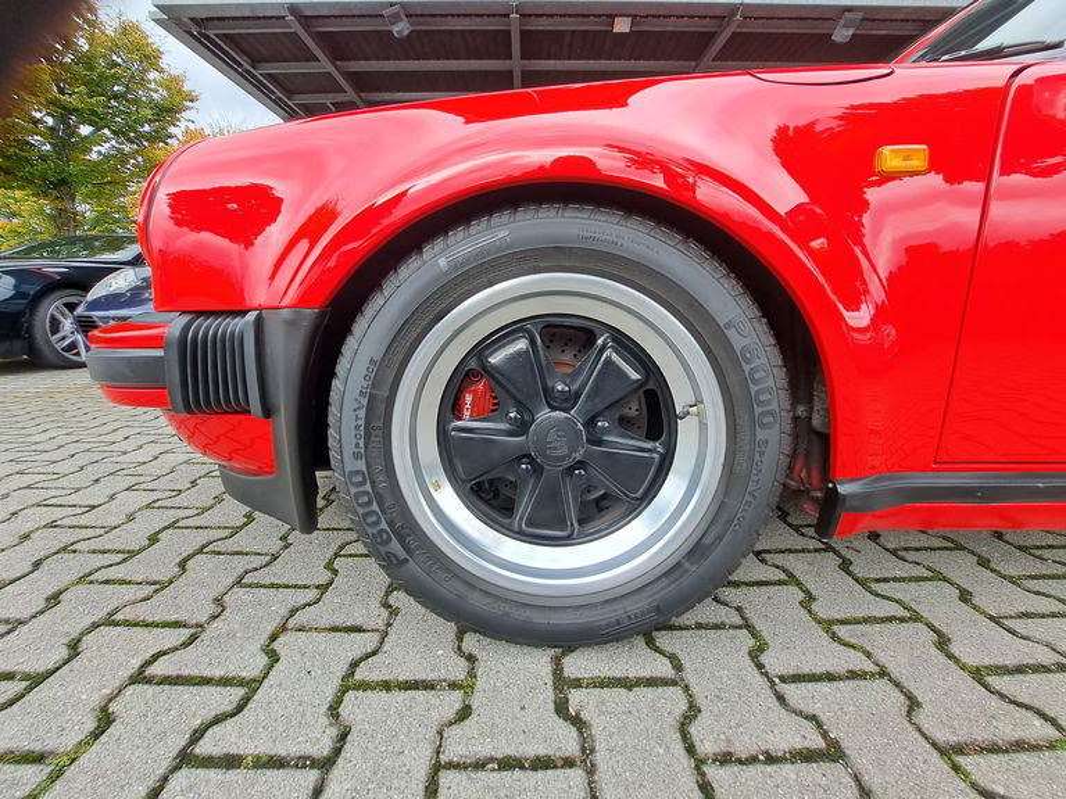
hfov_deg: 106.2
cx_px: 533
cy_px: 400
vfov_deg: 89.9
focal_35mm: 13
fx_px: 400
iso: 50
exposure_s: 1/228
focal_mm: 1.74
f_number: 2.2
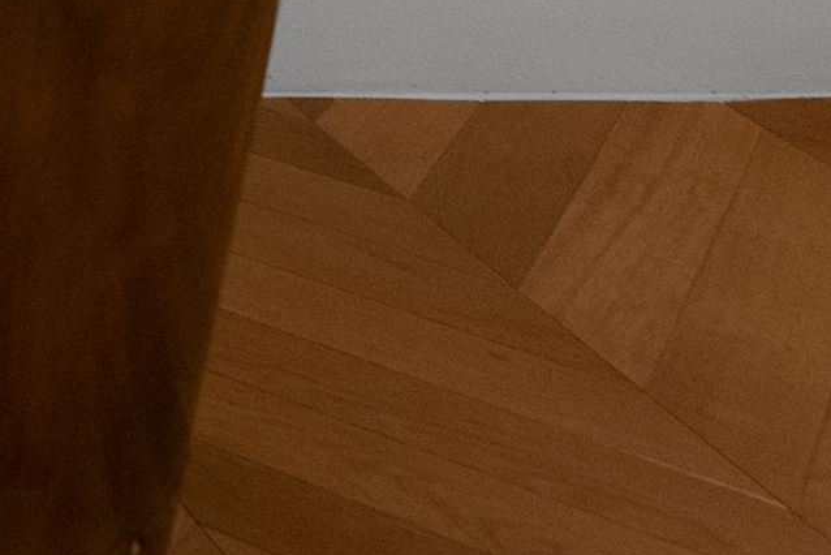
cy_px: -921
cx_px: -979
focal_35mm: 93
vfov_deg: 11.3
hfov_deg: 15.6
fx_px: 2148
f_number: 3.5
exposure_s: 1/160
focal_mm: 14
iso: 320
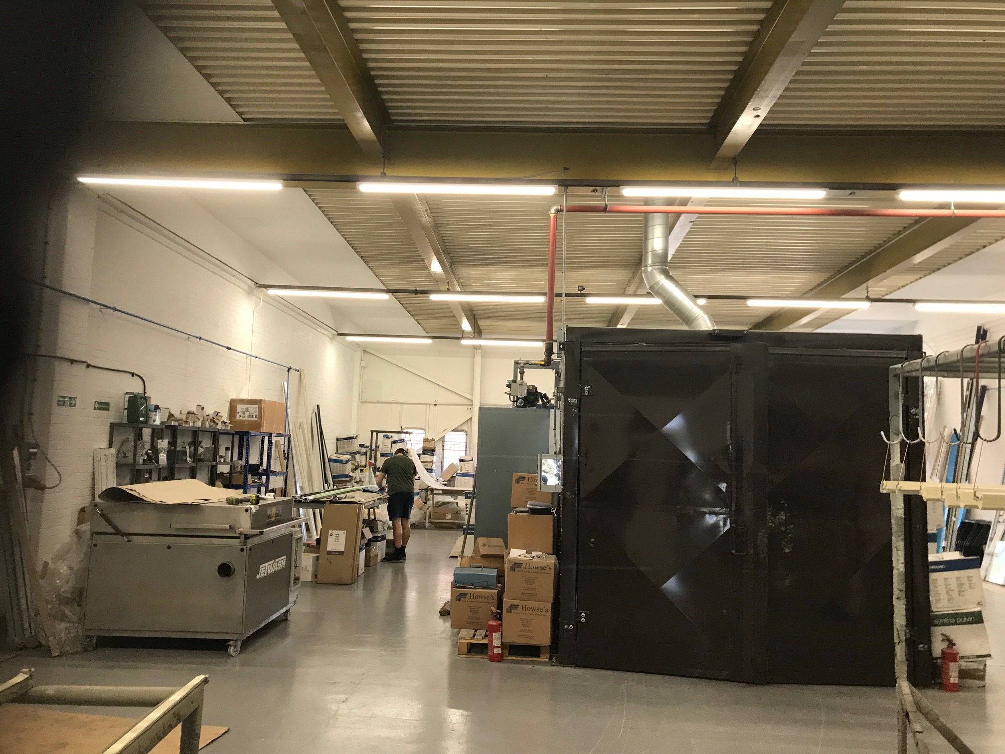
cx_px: 502
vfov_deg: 49.7
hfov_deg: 63.4
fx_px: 813
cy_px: 377
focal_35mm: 28
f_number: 1.8
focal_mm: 3.99
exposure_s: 1/33
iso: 25
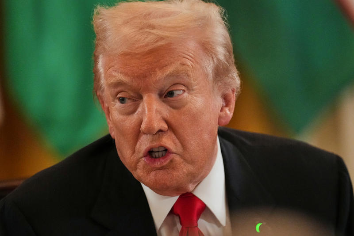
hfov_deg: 6.9
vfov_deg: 4.6
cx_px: 177
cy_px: 118
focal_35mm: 300
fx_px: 2951
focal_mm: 200
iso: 5000
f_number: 2.8
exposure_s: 1/400
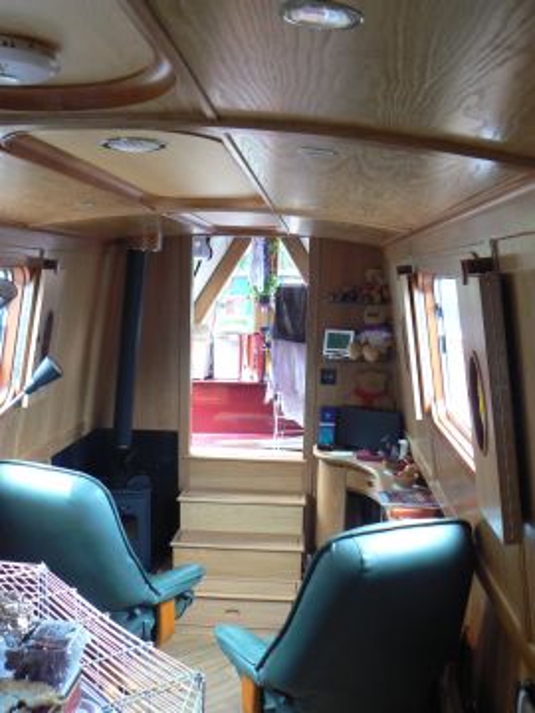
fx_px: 742
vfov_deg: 51.4
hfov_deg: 39.7
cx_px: 268
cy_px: 356
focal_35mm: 36
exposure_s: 1/25
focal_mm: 6
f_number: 2.8
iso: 200
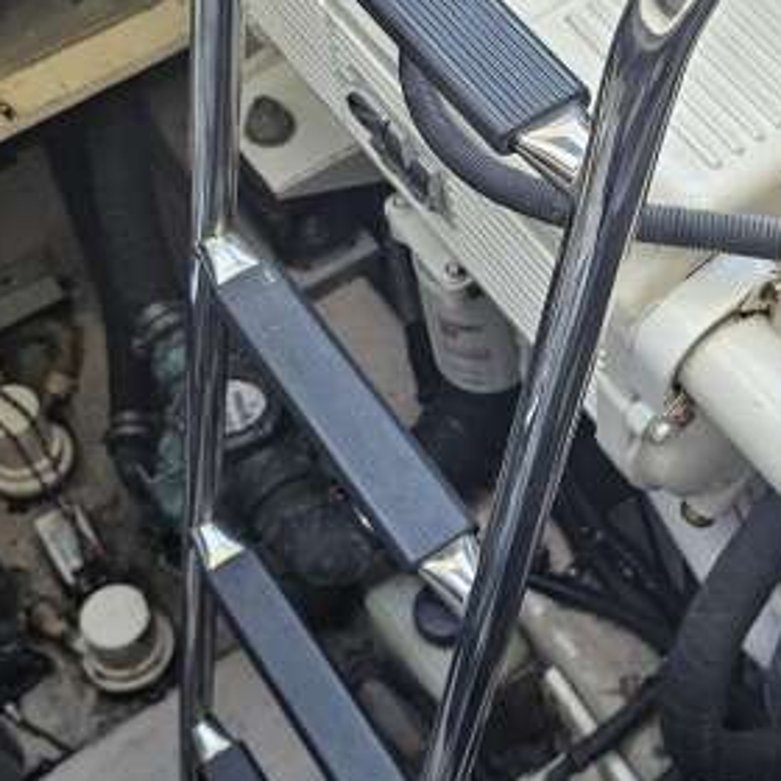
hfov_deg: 28.5
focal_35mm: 58
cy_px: 204
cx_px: 686
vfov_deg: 29.1
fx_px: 1480
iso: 160
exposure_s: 1/180
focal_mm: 6.3
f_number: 1.7
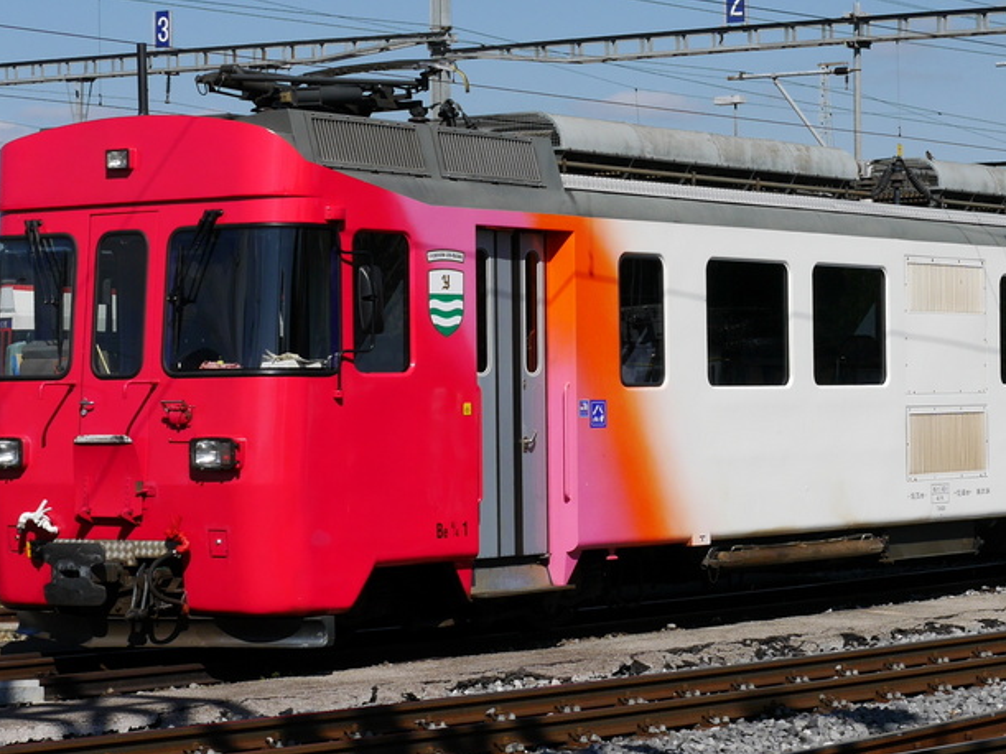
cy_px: 423
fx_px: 3196
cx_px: 640
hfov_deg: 17.9
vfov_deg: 13.5
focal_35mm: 110
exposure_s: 1/500
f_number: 10
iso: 160
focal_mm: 28
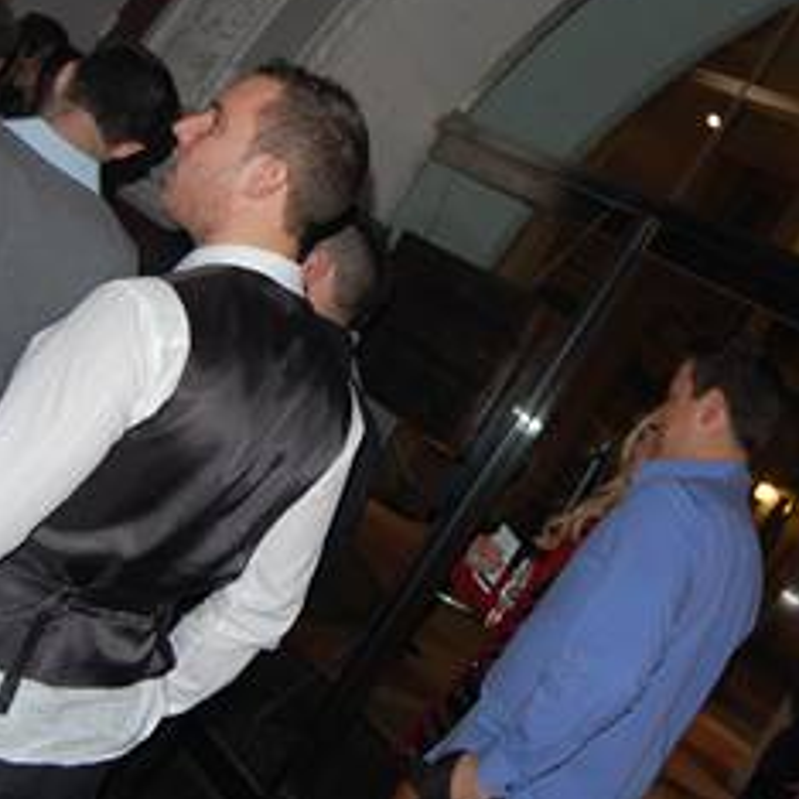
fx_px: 1280
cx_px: 567
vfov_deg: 34.5
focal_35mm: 49
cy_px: 297
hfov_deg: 34.2
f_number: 3.5
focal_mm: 18
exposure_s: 1/60
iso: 400
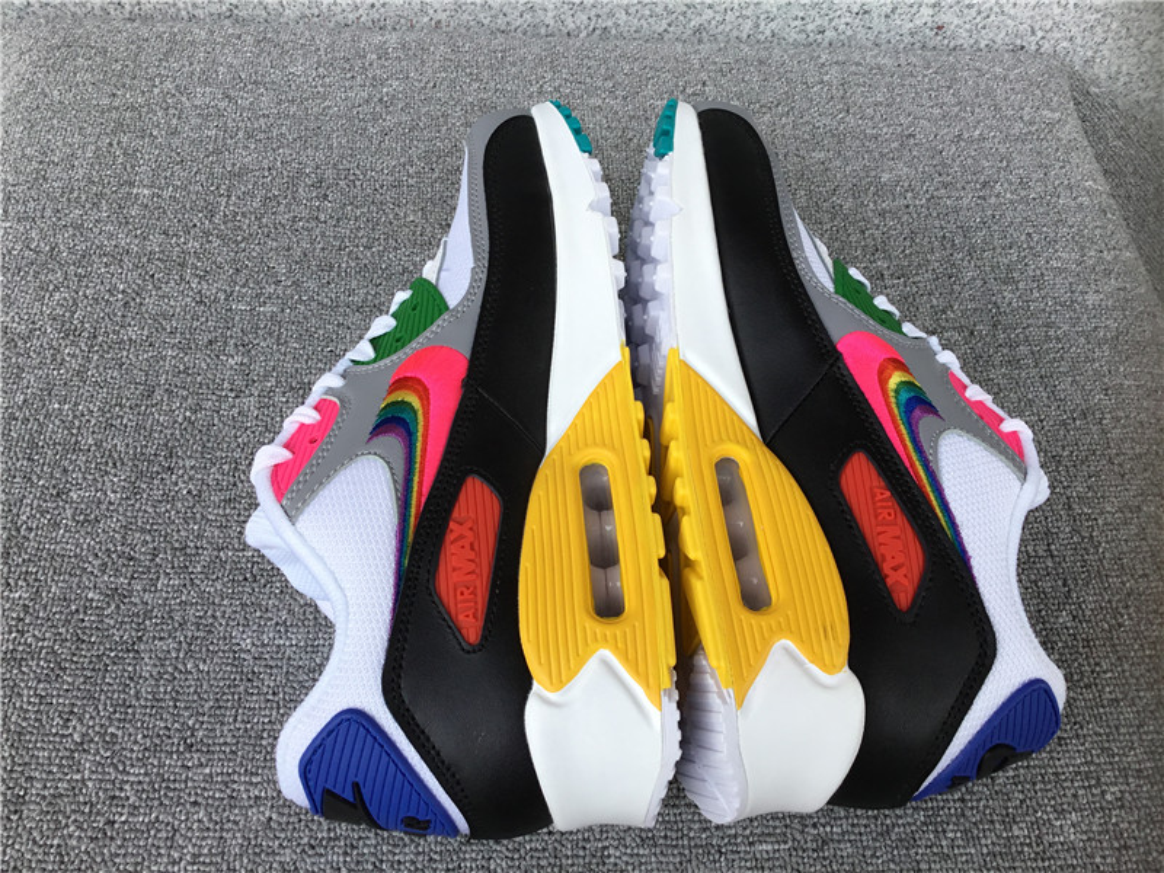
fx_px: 1042
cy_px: 436
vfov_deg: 45.4
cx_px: 582
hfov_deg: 58.4
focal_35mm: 31
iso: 25
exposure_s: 1/301
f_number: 2.4
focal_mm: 3.3
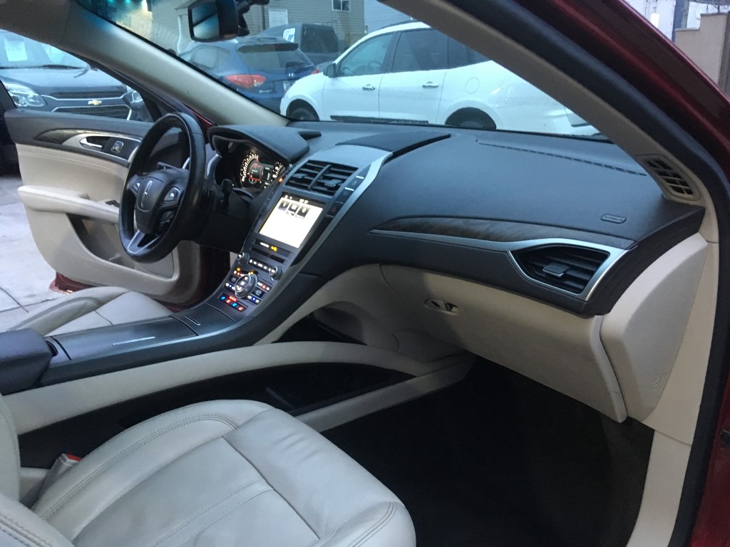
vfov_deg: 48.2
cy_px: 274
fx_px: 612
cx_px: 365
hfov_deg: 61.7
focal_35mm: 29
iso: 200
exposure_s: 1/15
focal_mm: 4.15
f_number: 2.2
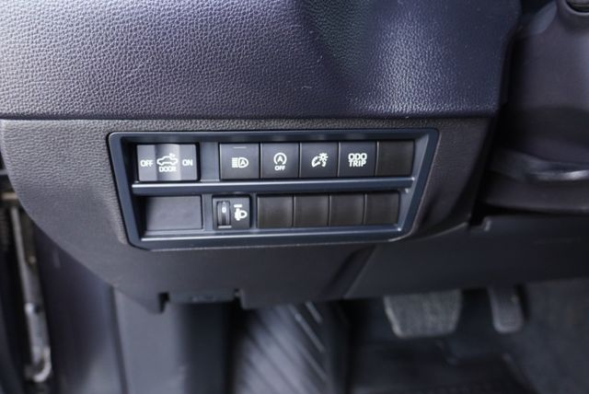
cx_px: 294
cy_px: 197
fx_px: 516
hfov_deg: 59.4
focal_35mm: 32
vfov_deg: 41.8
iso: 1000
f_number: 4
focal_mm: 21
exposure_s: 1/60
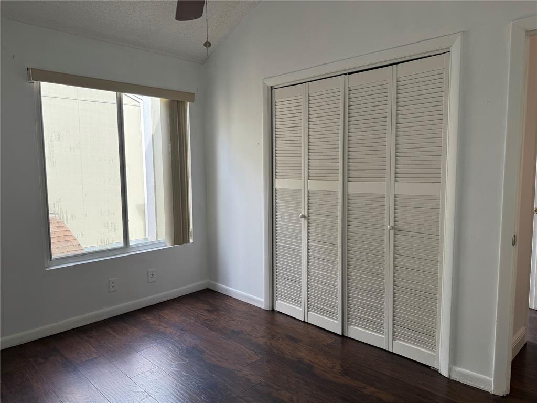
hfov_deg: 71.6
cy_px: 202
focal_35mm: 24
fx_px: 372
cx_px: 268
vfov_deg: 56.8
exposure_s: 1/163
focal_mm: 6.76
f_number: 1.78
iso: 100
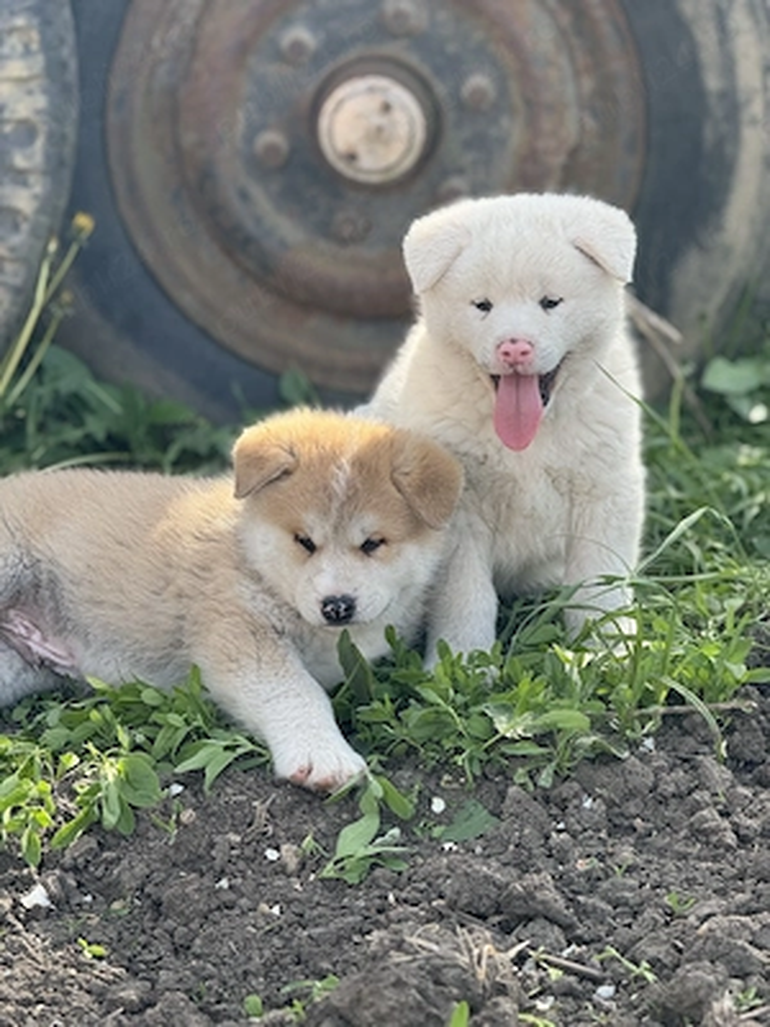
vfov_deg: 16.4
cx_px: 385
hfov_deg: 12.3
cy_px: 514
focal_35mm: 120
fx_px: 3559
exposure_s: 1/209
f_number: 2.8
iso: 50
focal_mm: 15.66
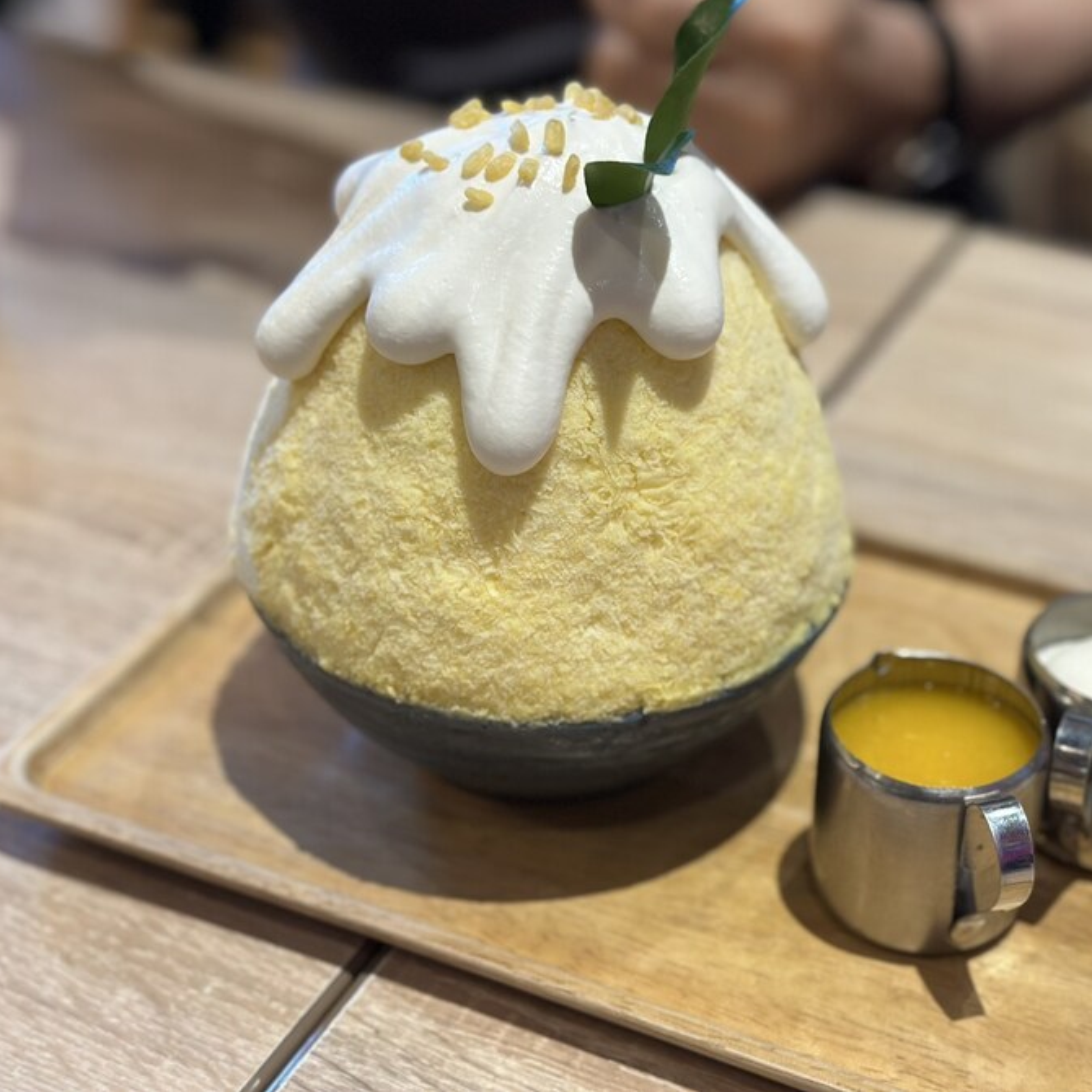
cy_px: 544
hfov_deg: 29.9
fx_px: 2034
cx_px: 693
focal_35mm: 57
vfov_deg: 30.0
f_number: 1.78
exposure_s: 1/50
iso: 125
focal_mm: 6.86
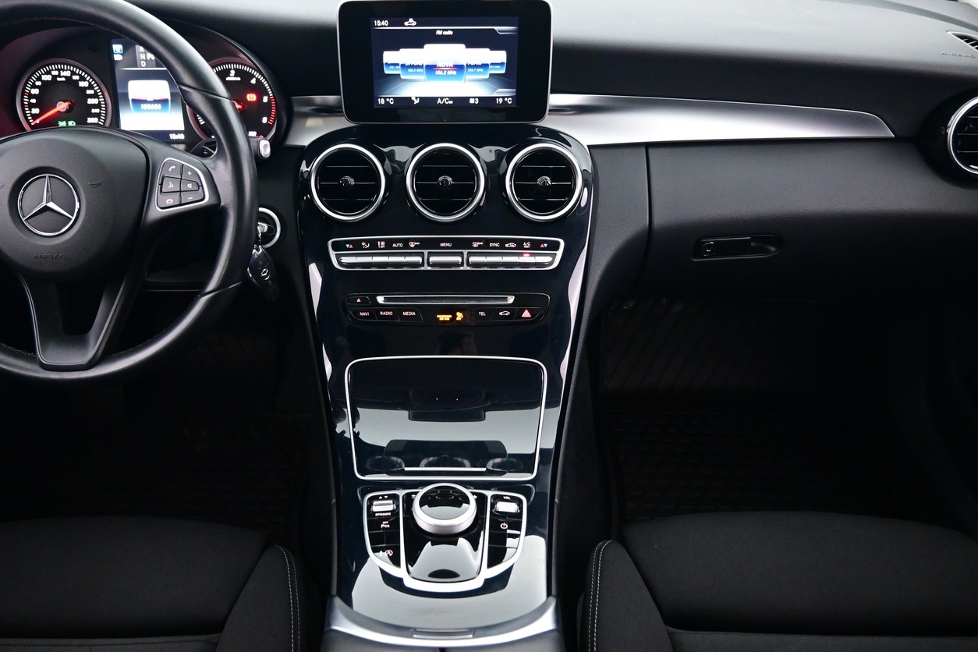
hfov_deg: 60.2
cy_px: 310
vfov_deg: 42.3
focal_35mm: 31
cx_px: 443
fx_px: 842
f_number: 3.5
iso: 2800
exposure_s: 1/25
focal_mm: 16
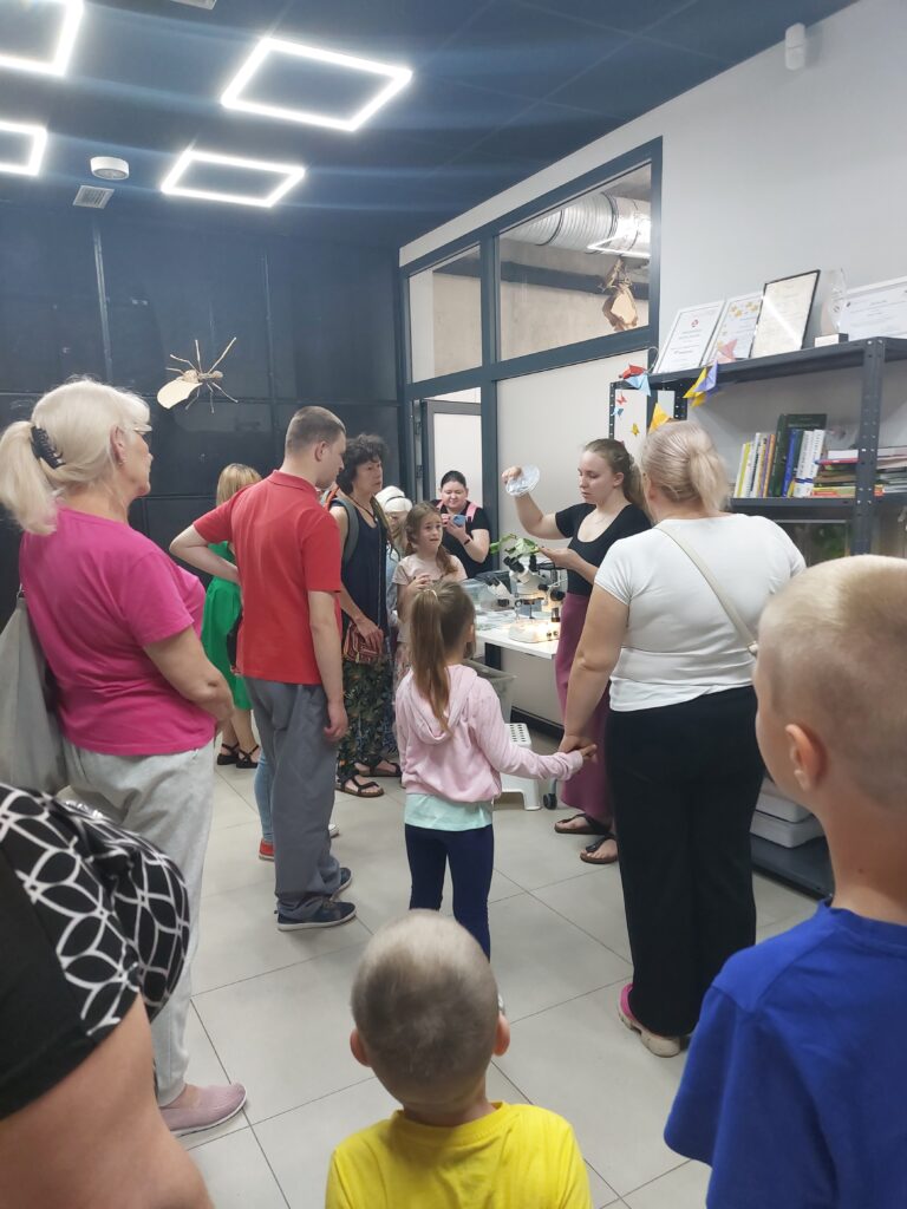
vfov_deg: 69.4
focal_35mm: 25
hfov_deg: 54.9
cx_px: 454
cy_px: 604
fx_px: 873
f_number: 1.8
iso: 250
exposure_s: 1/100
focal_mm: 5.23
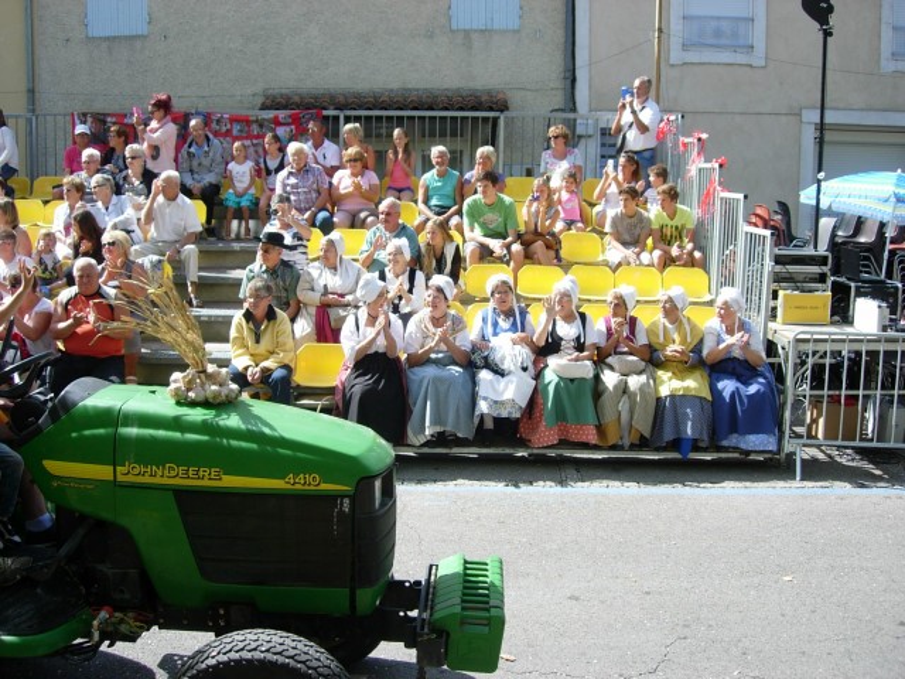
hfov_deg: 49.0
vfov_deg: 37.7
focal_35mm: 38
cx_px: 452
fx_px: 993
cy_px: 340
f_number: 2.8
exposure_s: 1/512
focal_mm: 7.8
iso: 64
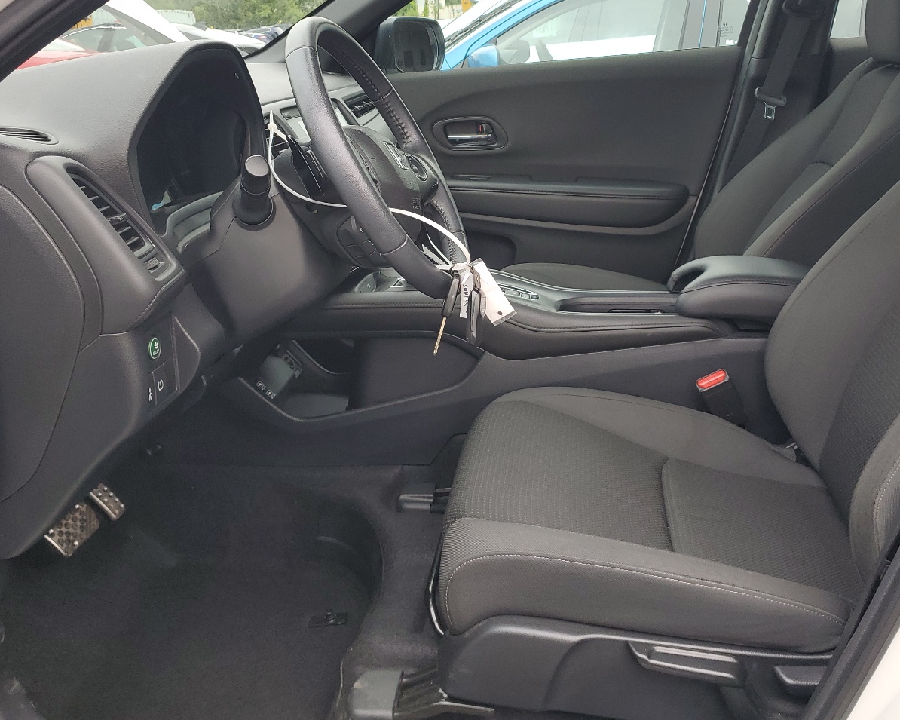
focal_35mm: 34
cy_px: 286
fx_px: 906
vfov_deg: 43.1
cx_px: 513
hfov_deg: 52.7
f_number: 1.5
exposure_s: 1/208
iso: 50
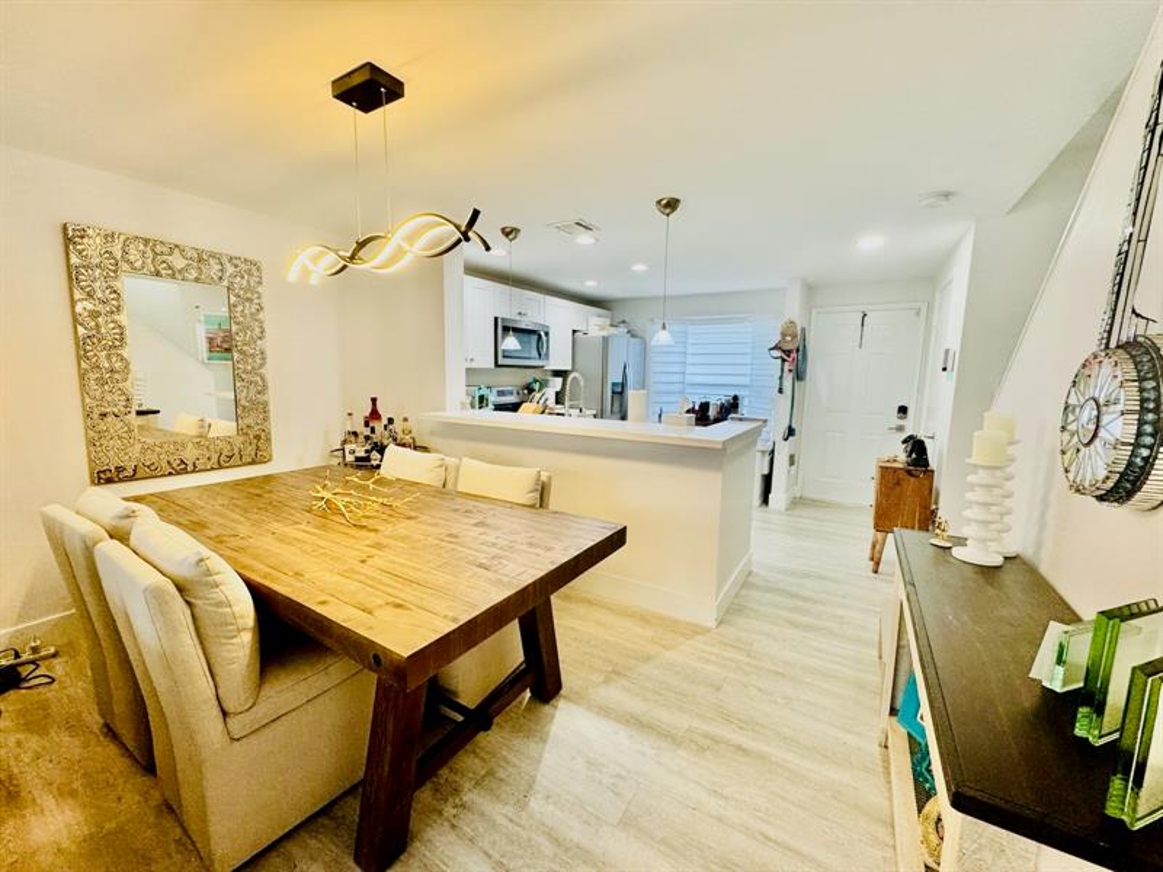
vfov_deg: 85.7
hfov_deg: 102.1
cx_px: 582
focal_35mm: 14
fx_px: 470
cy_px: 436
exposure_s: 1/120
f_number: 2.2
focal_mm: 2.22
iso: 160
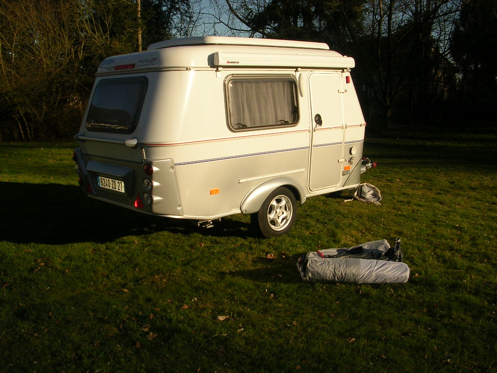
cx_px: 248
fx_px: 546
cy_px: 186
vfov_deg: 37.7
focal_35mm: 38
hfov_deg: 49.0
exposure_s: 1/596
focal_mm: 5.8
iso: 71
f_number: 5.6
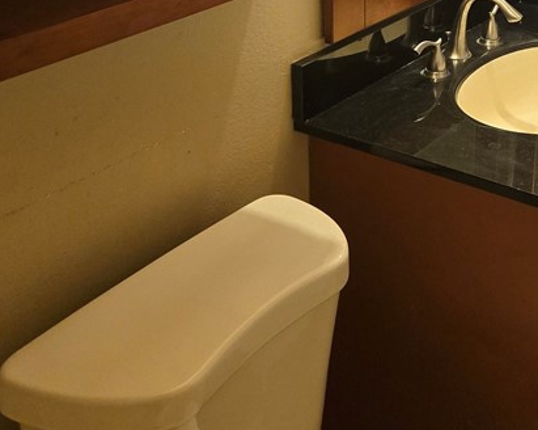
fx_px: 891
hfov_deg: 31.3
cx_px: 528
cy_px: -49
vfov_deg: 25.1
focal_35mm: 56
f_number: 1.8
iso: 500
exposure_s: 1/60
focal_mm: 5.4
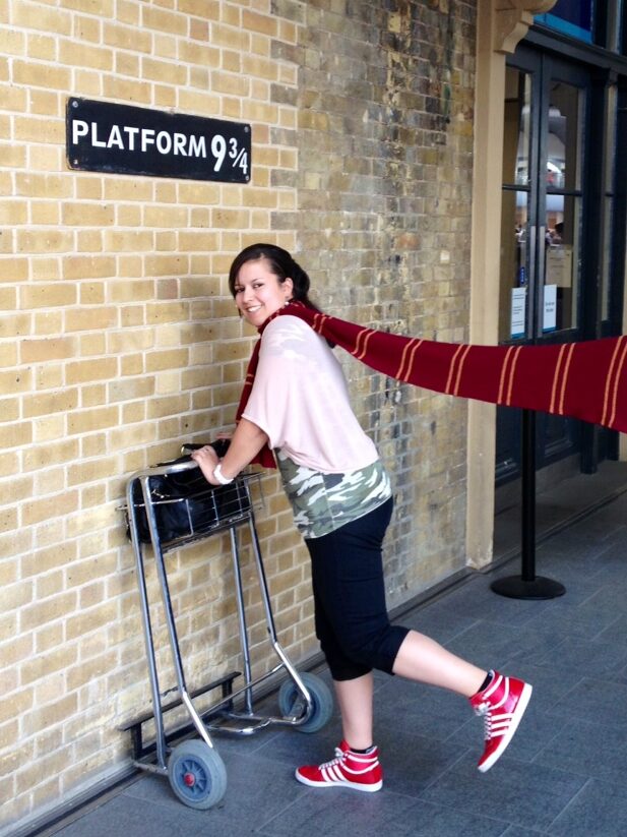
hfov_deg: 40.7
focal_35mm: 35
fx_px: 845
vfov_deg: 52.6
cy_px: 418
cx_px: 314
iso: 50
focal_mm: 4.28
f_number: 2.4
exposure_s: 1/24
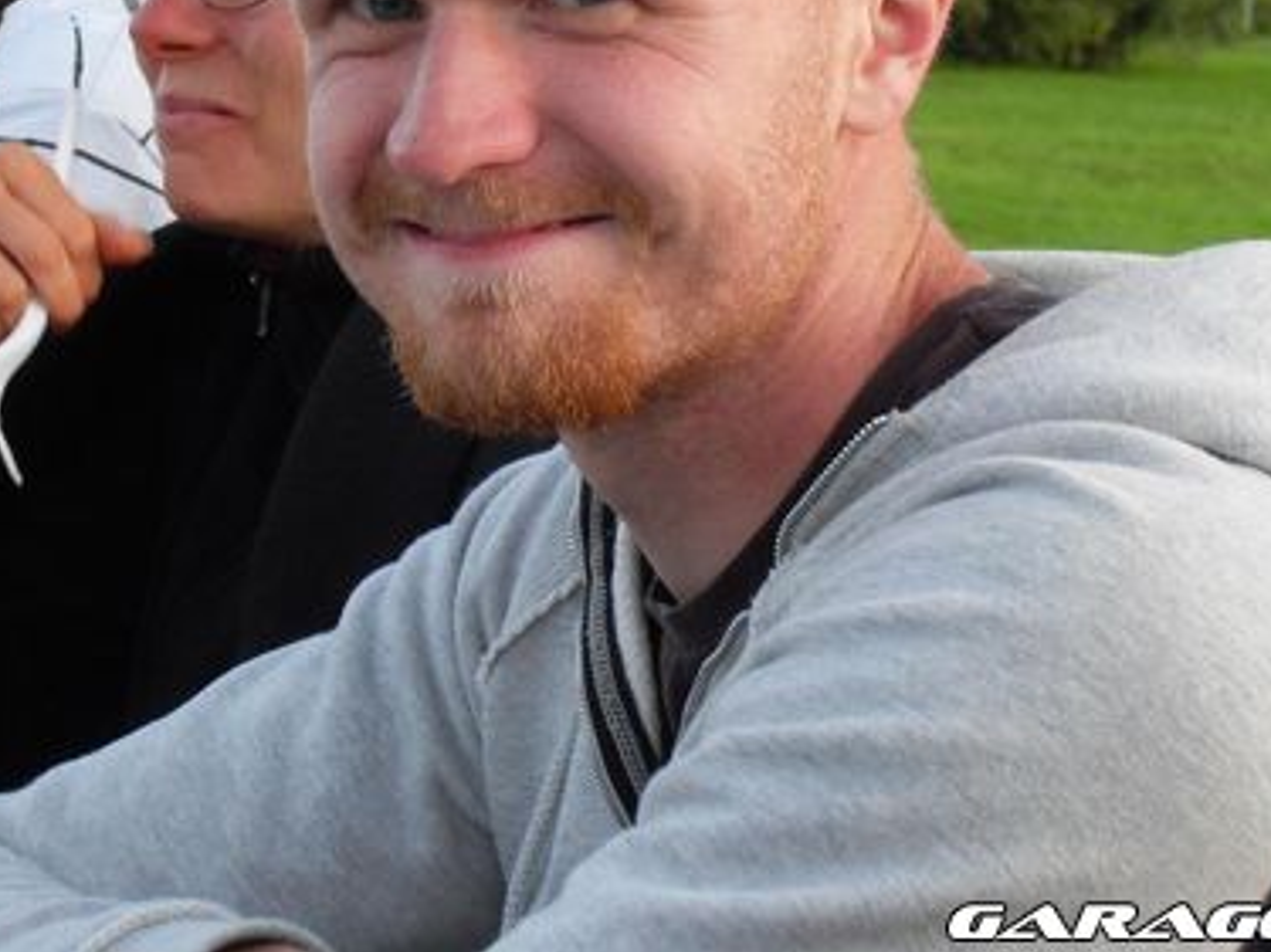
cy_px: 142
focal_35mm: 128
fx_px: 4698
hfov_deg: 15.4
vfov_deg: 11.5
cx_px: 444
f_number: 4.9
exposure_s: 1/90
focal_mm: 16.1
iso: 160
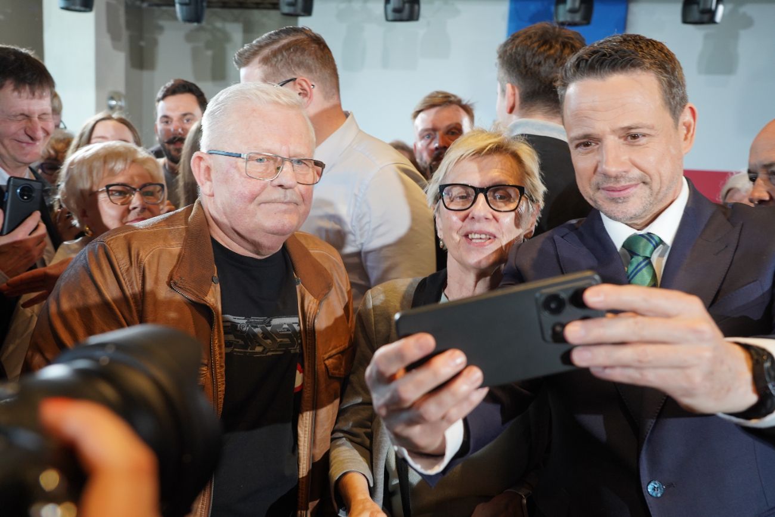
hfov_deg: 55.8
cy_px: 258
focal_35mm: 34
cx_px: 388
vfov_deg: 38.9
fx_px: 732
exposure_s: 1/100
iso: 1250
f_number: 5.6
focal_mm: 34
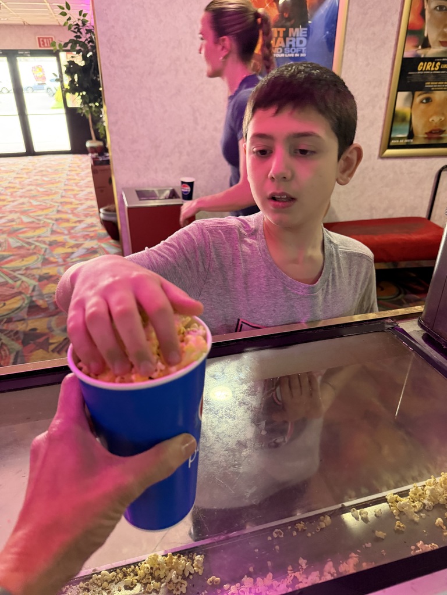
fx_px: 413
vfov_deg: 71.6
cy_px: 298
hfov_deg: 56.8
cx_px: 224
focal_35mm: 24
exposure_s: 1/60
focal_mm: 6.76
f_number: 1.78
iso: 640
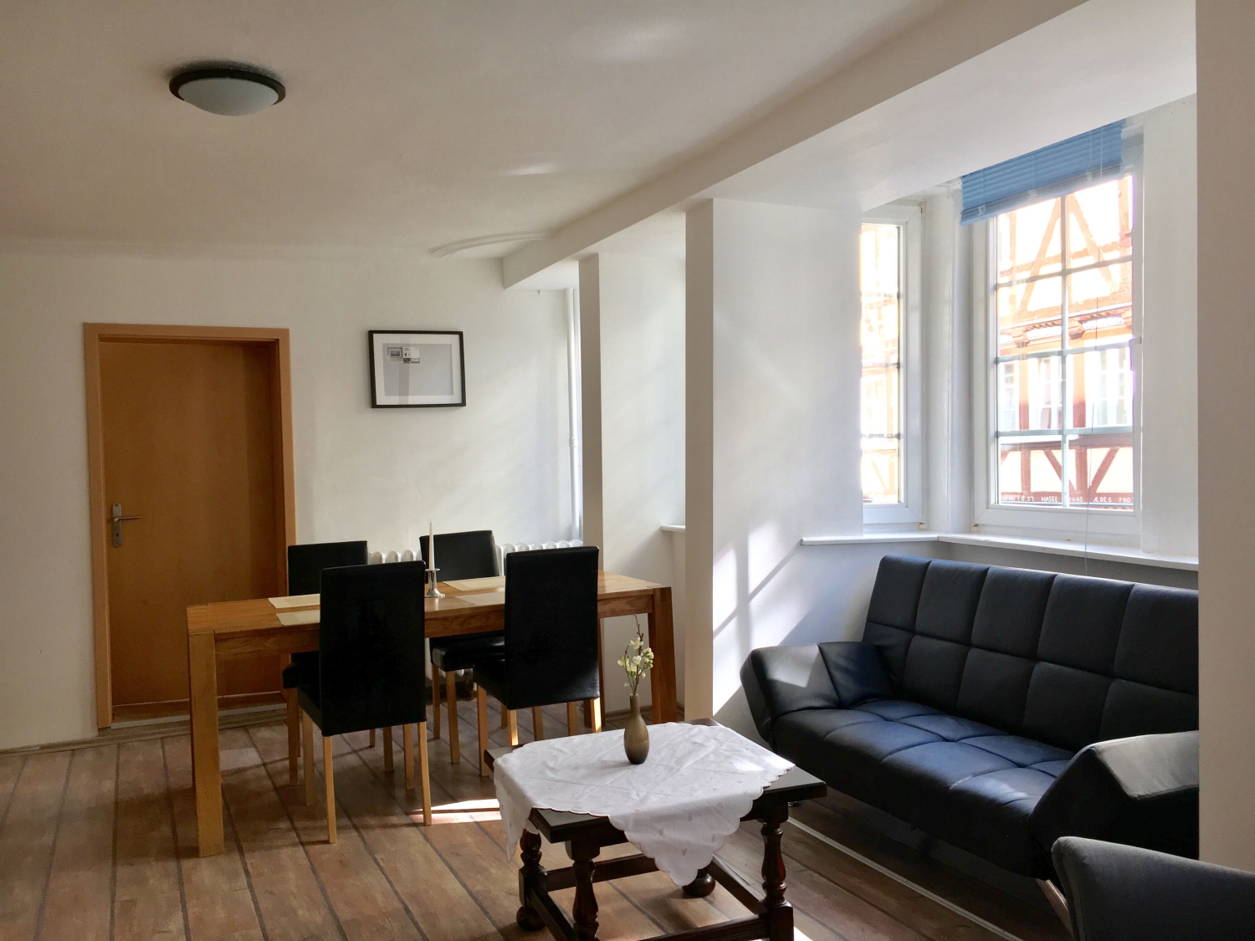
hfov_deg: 61.7
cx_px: 628
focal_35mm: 29
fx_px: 1051
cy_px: 470
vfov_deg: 48.2
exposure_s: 1/100
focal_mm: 4.15
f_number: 2.2
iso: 40
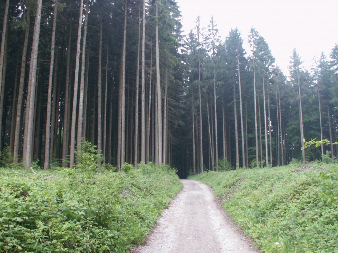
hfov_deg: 52.6
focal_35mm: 35
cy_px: 126
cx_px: 169
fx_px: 342
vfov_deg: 40.7
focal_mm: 5.86
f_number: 3.5
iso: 50
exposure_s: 1/30
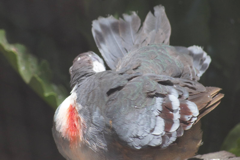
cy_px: 80
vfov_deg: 4.4
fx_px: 2099
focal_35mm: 315
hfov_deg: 6.5
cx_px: 120
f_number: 6.3
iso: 800
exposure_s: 1/320
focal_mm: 210
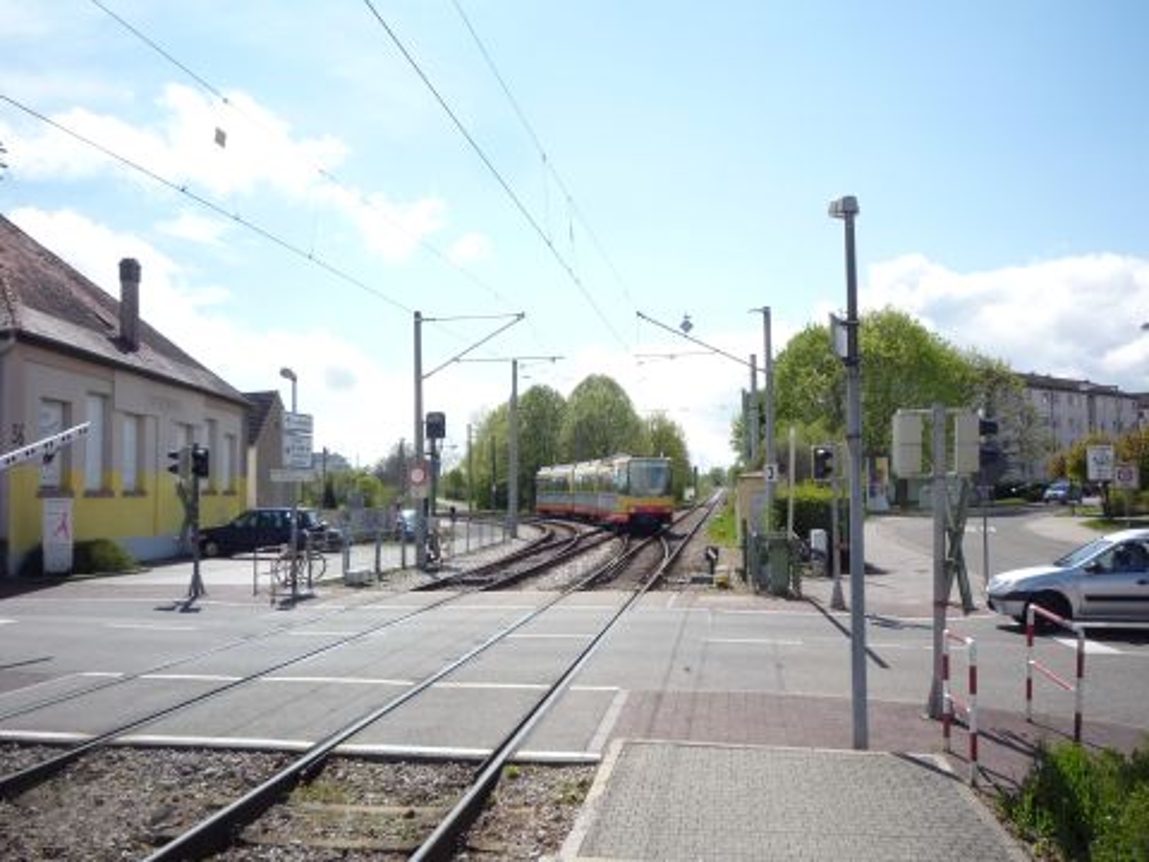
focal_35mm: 32
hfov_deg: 56.8
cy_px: 431
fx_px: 1062
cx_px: 574
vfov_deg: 44.2
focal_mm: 5.2
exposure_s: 1/400
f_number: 5
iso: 100
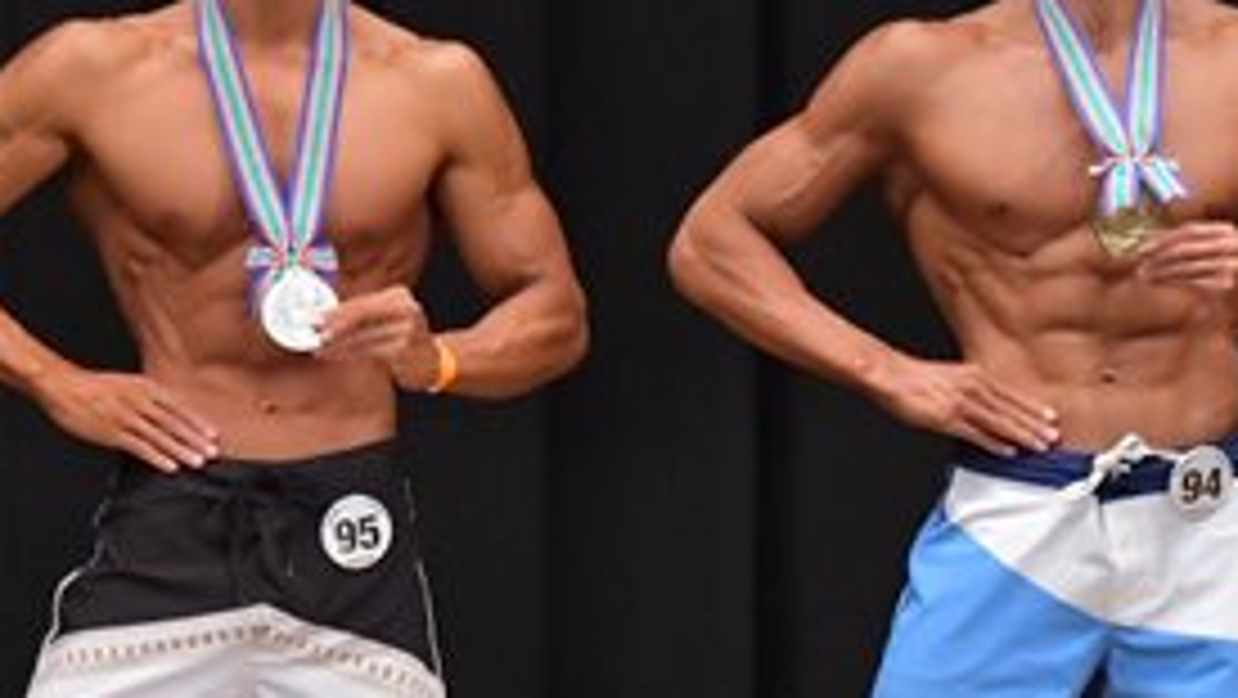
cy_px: 585
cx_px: 1051
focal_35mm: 596
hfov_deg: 3.6
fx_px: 19574
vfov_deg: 2.0
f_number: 5.6
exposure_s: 1/400
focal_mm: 135
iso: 6400
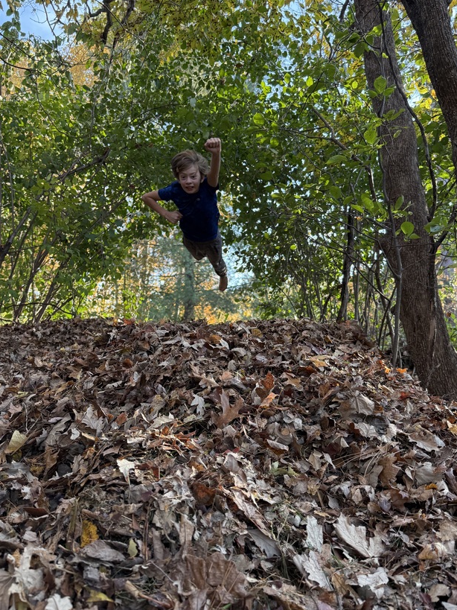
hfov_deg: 46.8
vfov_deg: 59.9
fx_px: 528
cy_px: 292
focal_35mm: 30
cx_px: 225
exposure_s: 1/242
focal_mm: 6.76
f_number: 1.78
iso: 160
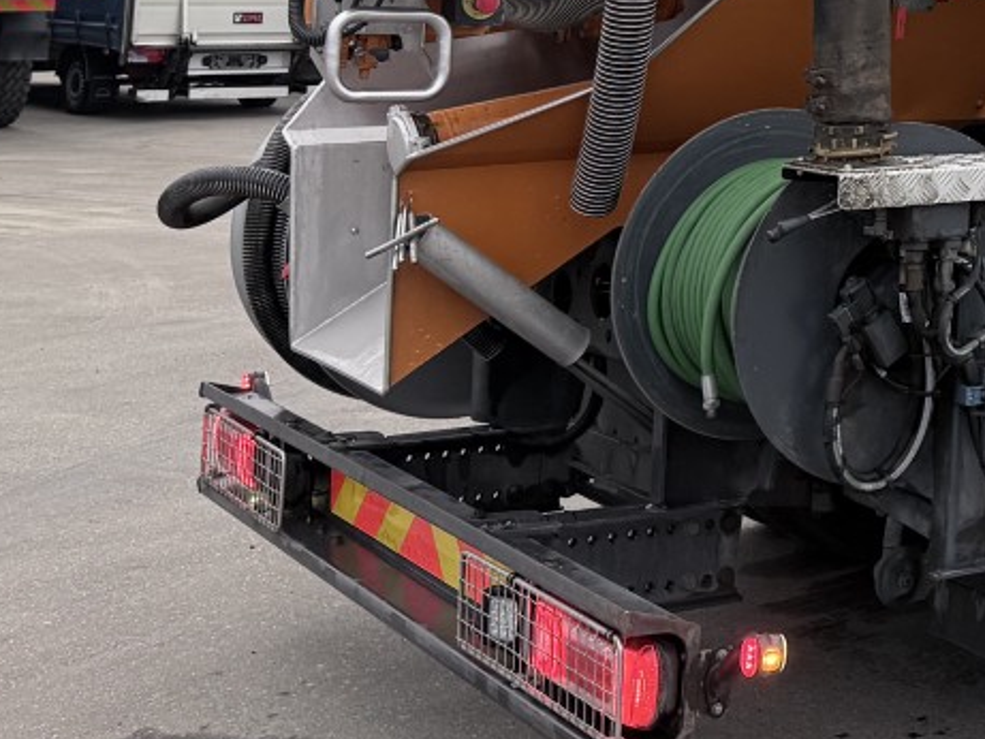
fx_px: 2135
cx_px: 1267
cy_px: -207
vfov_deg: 18.4
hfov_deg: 23.2
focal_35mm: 75
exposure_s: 1/263
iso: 64
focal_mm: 6.76
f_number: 1.78
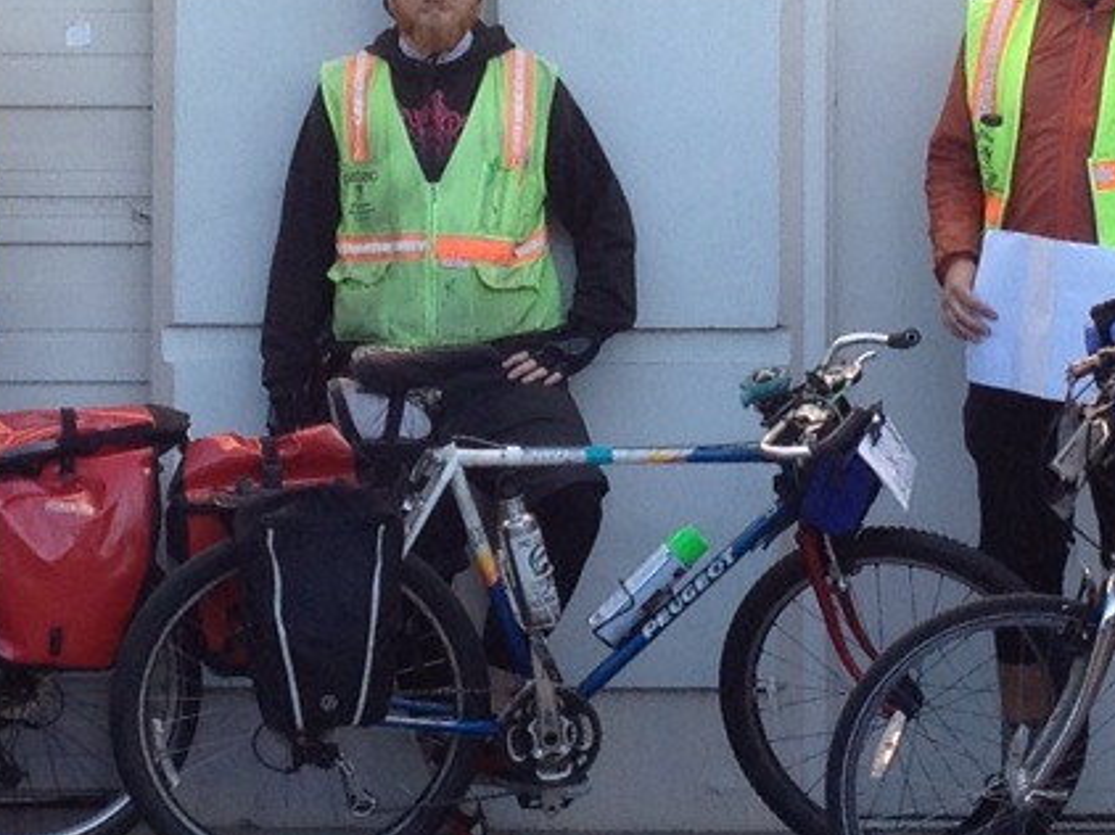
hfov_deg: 11.6
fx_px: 5473
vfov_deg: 8.7
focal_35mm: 170
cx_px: 531
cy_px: -13
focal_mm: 4.28
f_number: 2.4
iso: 64
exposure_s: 1/276
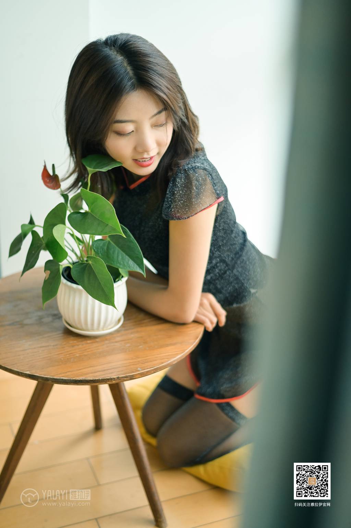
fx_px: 732
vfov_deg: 39.6
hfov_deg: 27.0
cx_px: 176
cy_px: 264
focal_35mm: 50
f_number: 2
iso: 640
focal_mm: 50
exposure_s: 1/100
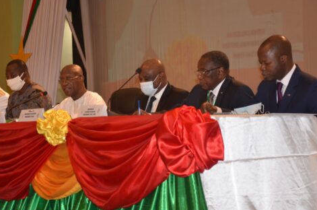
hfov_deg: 16.3
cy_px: 95
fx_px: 1107
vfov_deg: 10.8
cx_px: 122
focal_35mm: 126
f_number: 5.3
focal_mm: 66
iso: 800
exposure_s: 1/60
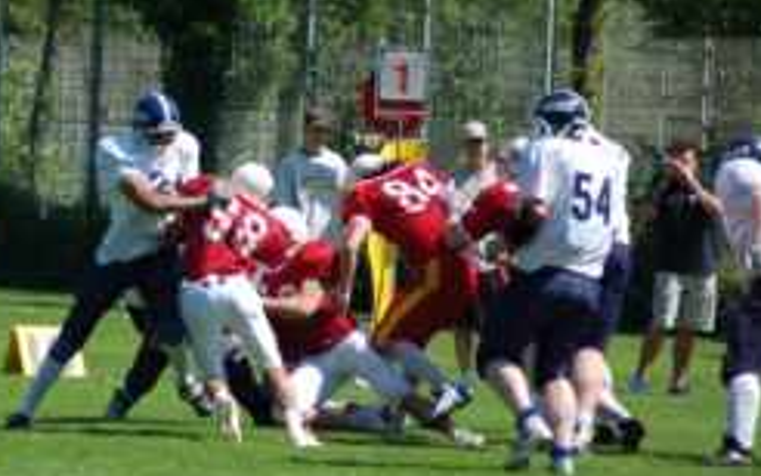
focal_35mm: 421
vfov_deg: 3.1
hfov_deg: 5.0
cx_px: 166
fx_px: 8735
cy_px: 337
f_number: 4.5
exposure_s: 1/1000
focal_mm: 150
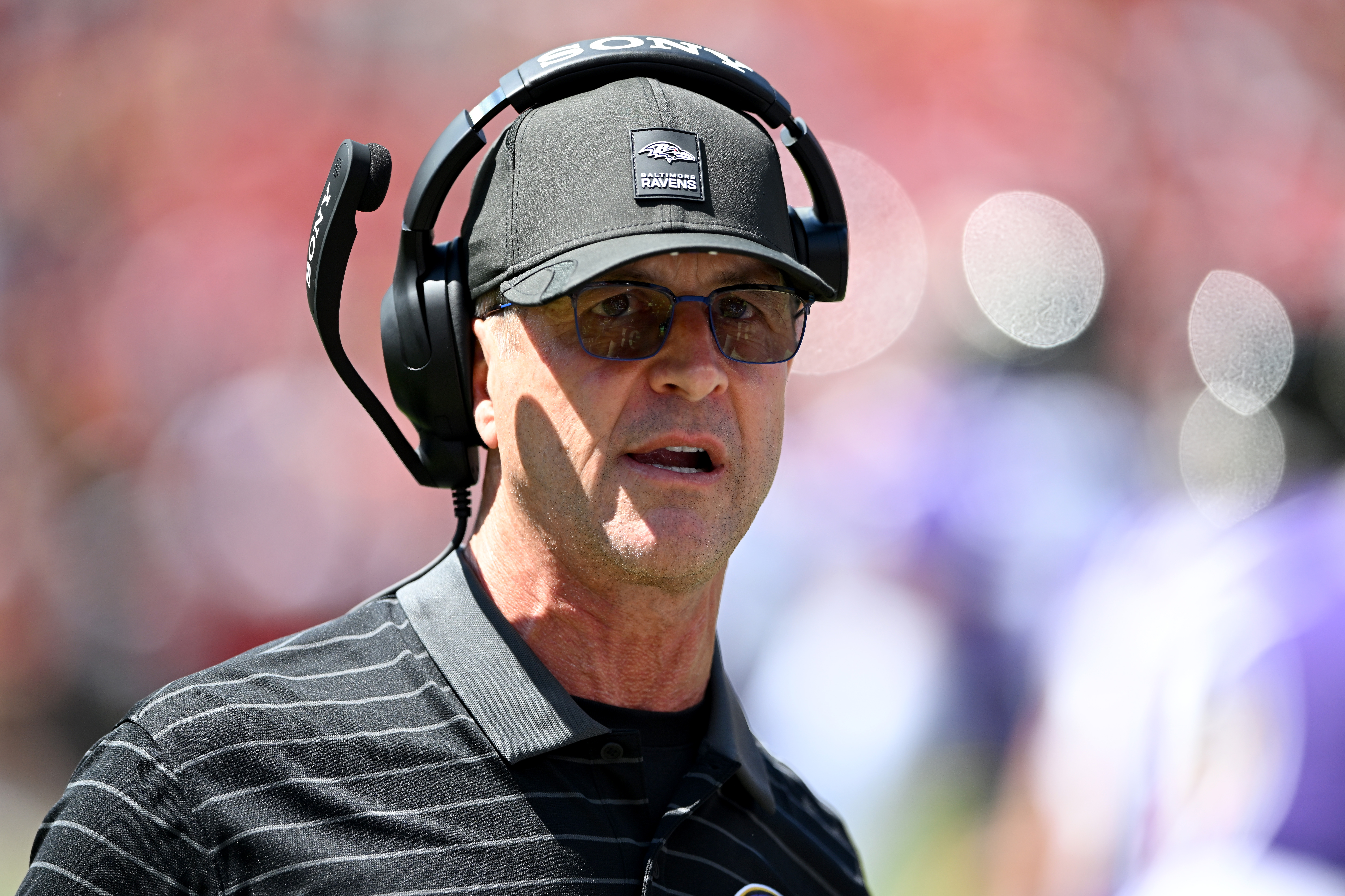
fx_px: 14943
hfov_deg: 5.2
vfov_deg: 3.4
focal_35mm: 400
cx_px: 672
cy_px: 448
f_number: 2.8
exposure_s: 1/2000
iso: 320
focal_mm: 400
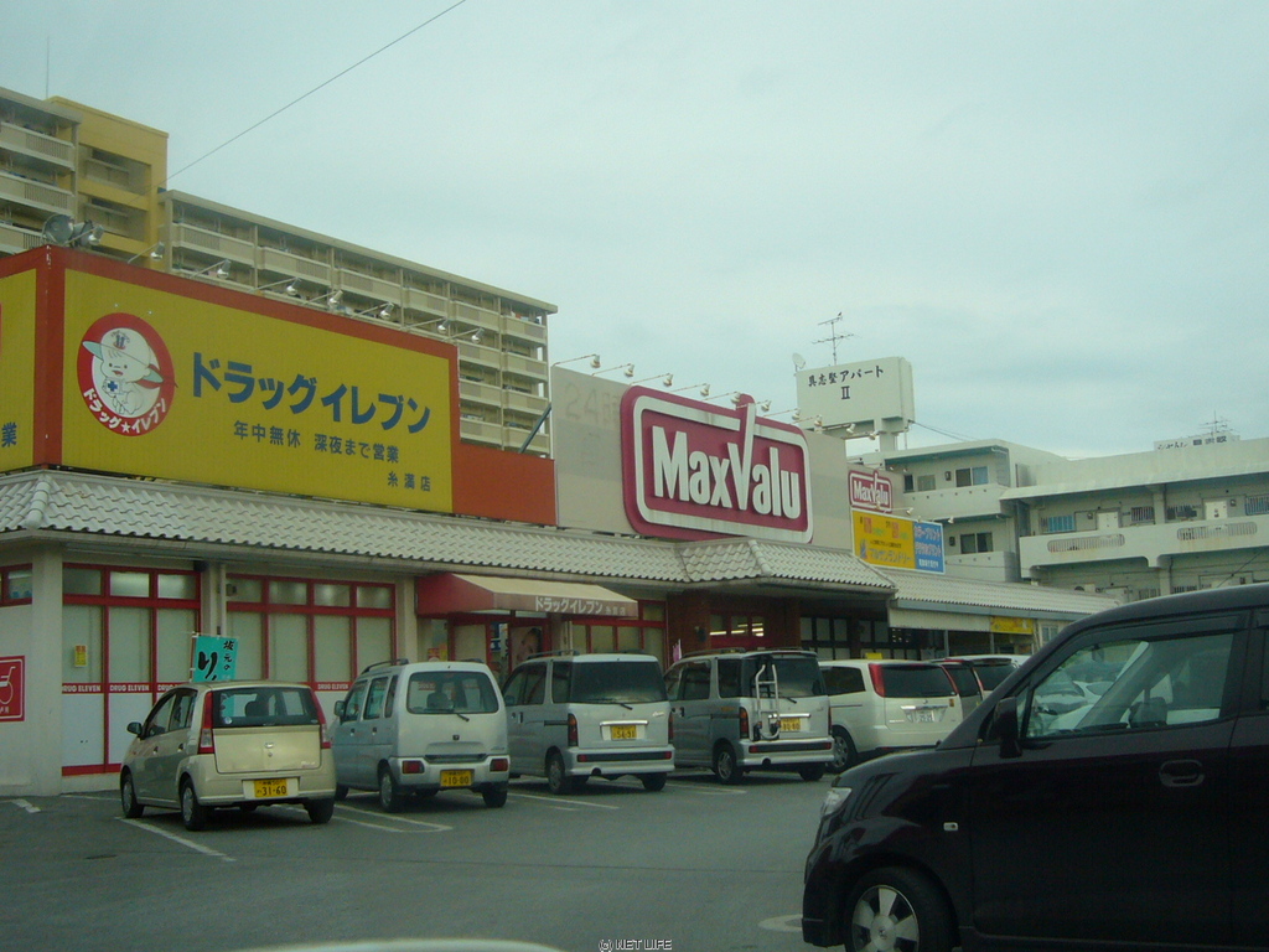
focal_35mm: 46
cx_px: 634
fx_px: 1686
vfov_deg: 31.5
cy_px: 476
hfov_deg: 41.2
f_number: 3
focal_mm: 5.4
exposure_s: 1/320
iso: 100
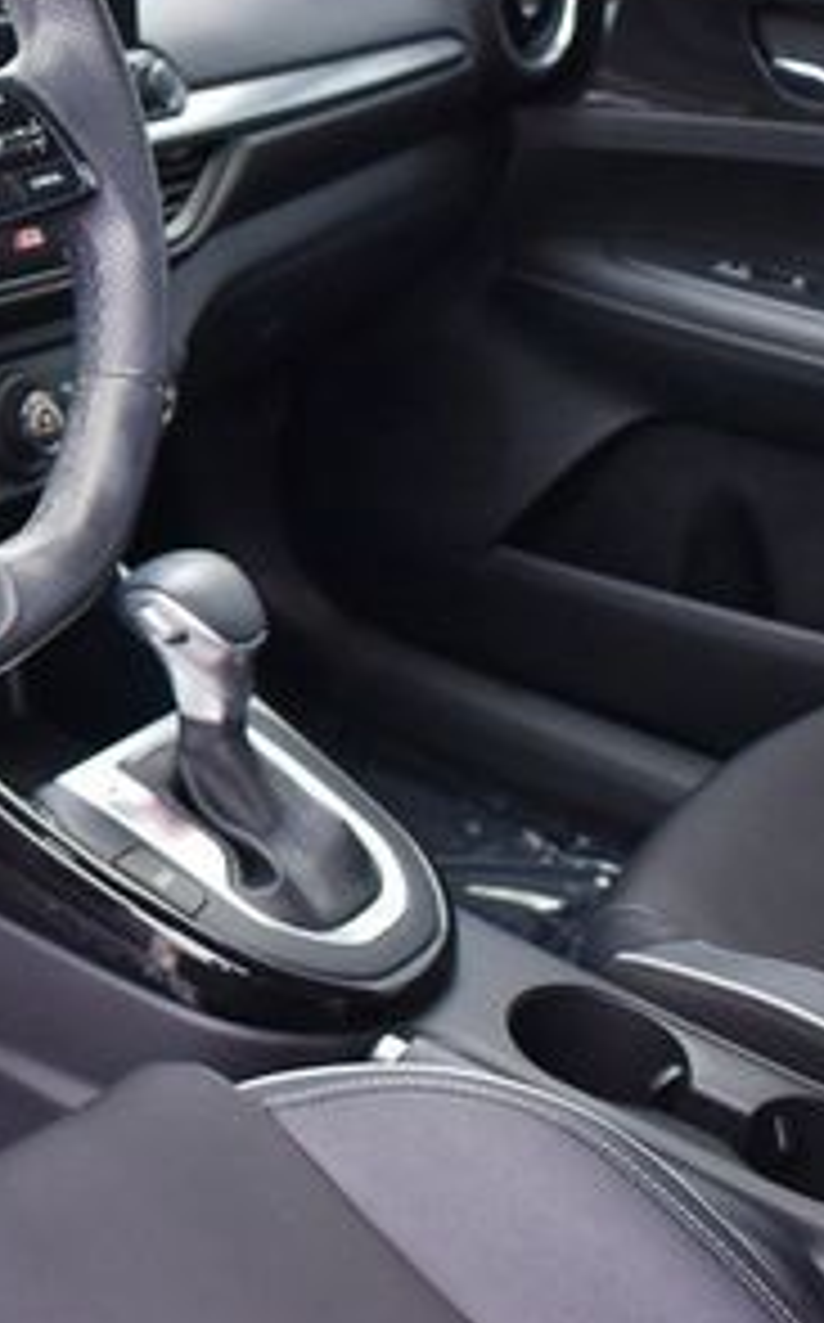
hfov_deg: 20.1
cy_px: 461
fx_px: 2162
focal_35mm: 60
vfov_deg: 33.8
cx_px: -198
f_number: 3.5
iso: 800
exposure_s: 1/160
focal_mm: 18
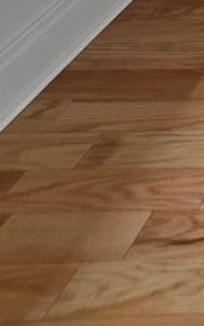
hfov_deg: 11.8
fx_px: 605
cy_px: -389
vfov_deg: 17.0
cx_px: 588
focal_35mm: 68
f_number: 1.9
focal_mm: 2.2
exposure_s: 1/120
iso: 40
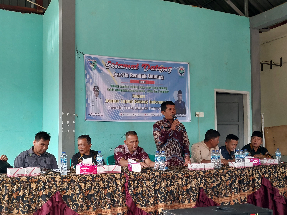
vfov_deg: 35.0
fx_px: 340
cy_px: 129
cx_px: 96
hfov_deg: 45.1
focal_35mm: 41
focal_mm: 4.6
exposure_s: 1/50
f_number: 1.8
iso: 20
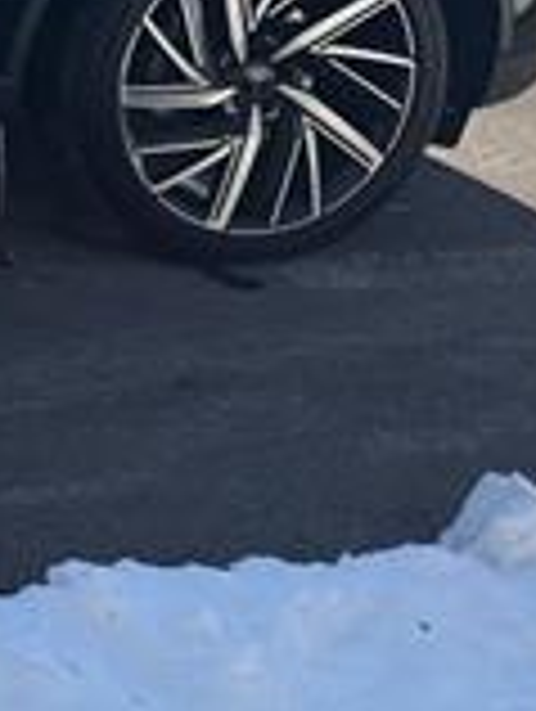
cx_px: -707
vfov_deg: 18.9
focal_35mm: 97
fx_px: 1997
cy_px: -180
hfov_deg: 12.4
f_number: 1.78
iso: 80
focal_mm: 6.76
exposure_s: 1/5714
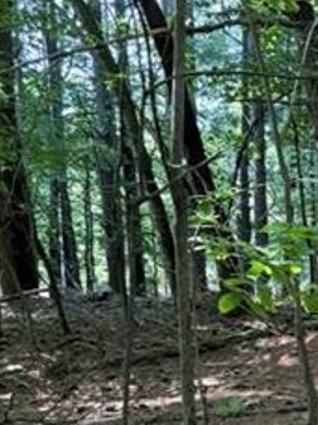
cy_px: 424
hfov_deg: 17.2
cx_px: 407
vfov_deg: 23.1
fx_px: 992
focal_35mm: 81
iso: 200
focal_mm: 6.76
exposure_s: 1/230
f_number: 1.78
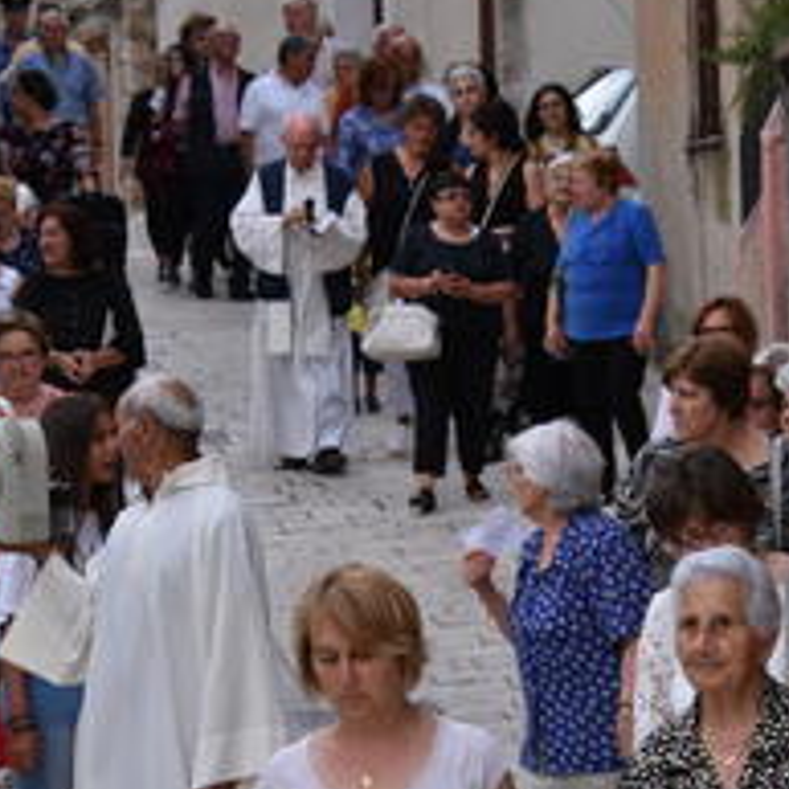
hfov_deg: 5.8
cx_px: 380
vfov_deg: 5.8
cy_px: 360
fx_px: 7839
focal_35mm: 304
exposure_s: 1/200
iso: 500
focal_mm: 92
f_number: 5
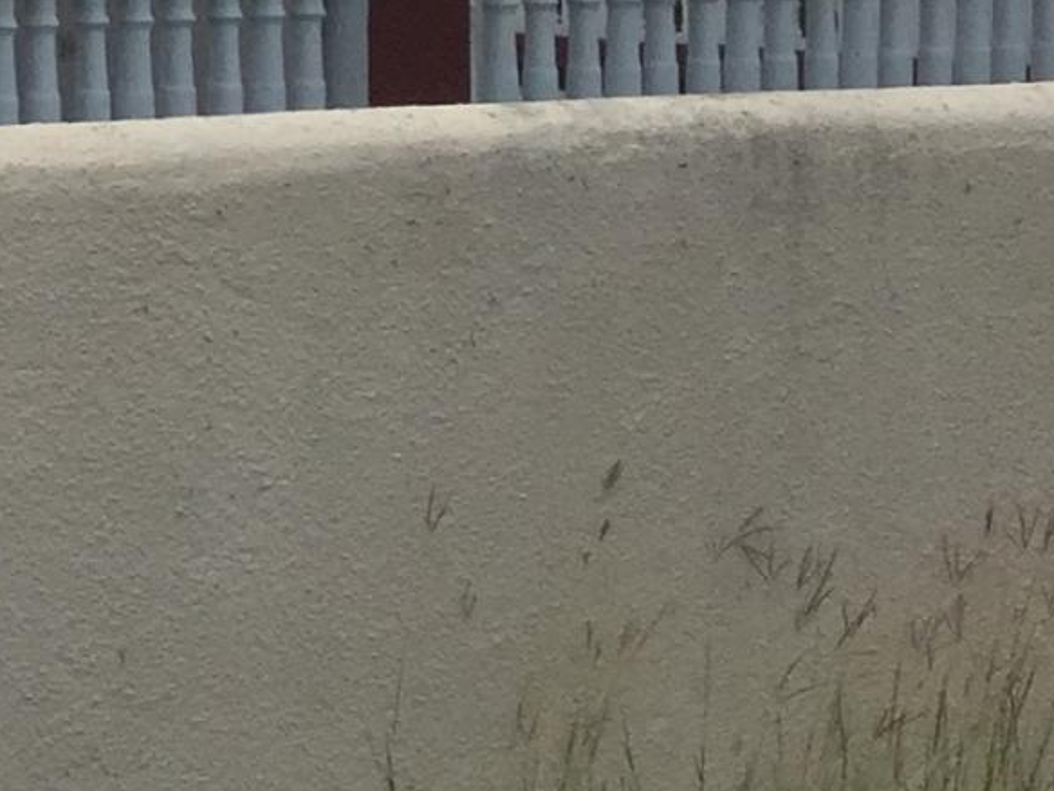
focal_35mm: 149
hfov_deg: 10.9
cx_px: -1613
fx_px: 4537
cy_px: -224
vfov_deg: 9.8
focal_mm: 4.15
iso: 32
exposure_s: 1/3968
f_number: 2.2
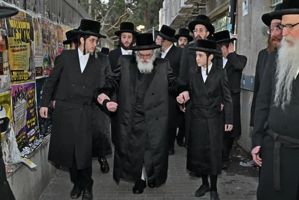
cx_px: 150
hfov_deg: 41.9
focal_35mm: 47
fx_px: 390
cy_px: 100
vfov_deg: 28.7
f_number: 4
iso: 1600
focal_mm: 47
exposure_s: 1/200
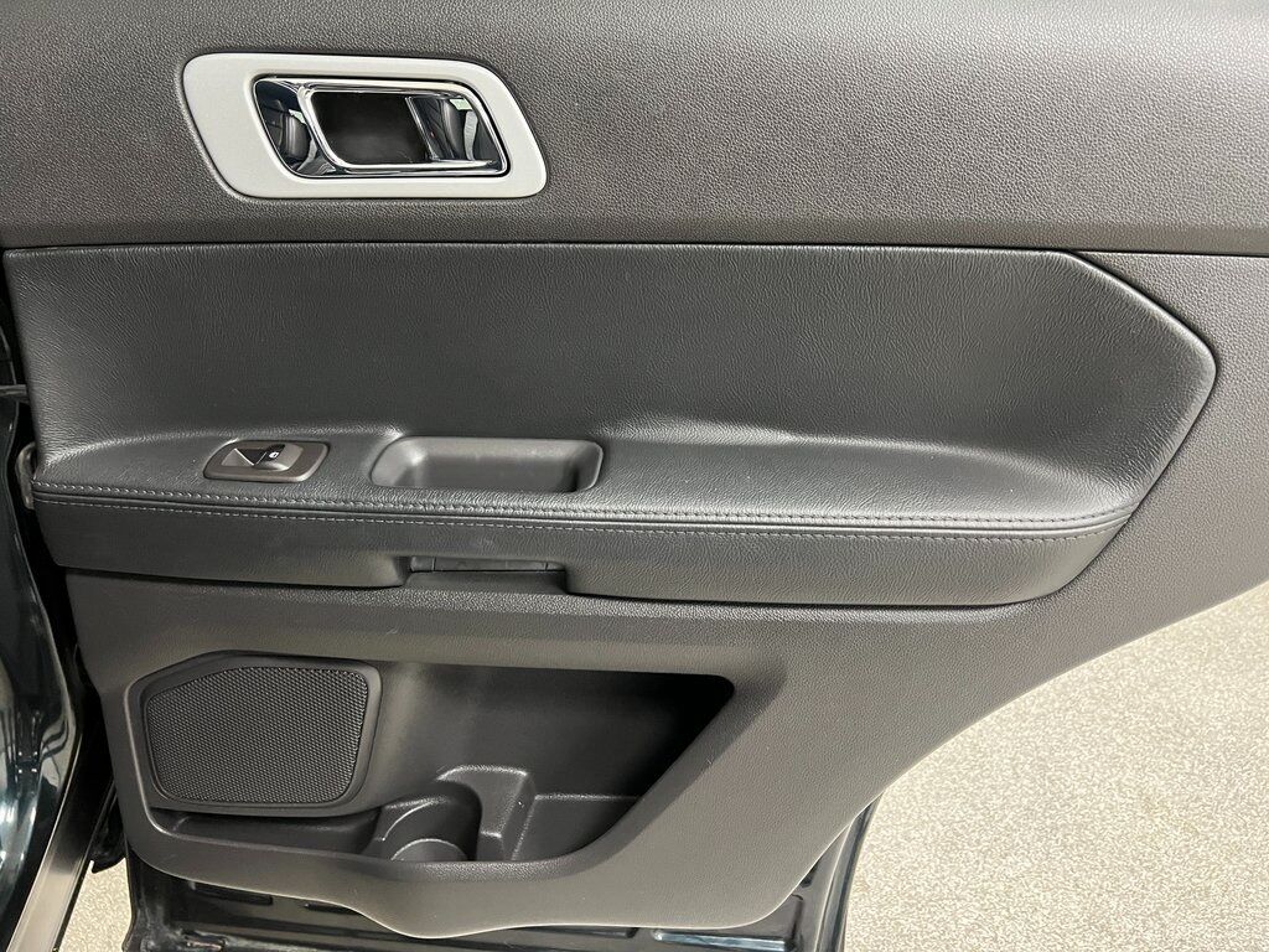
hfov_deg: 67.3
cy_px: 476
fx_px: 953
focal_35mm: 26
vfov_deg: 53.1
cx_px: 634
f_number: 1.5
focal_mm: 5.7
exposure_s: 1/40
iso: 640
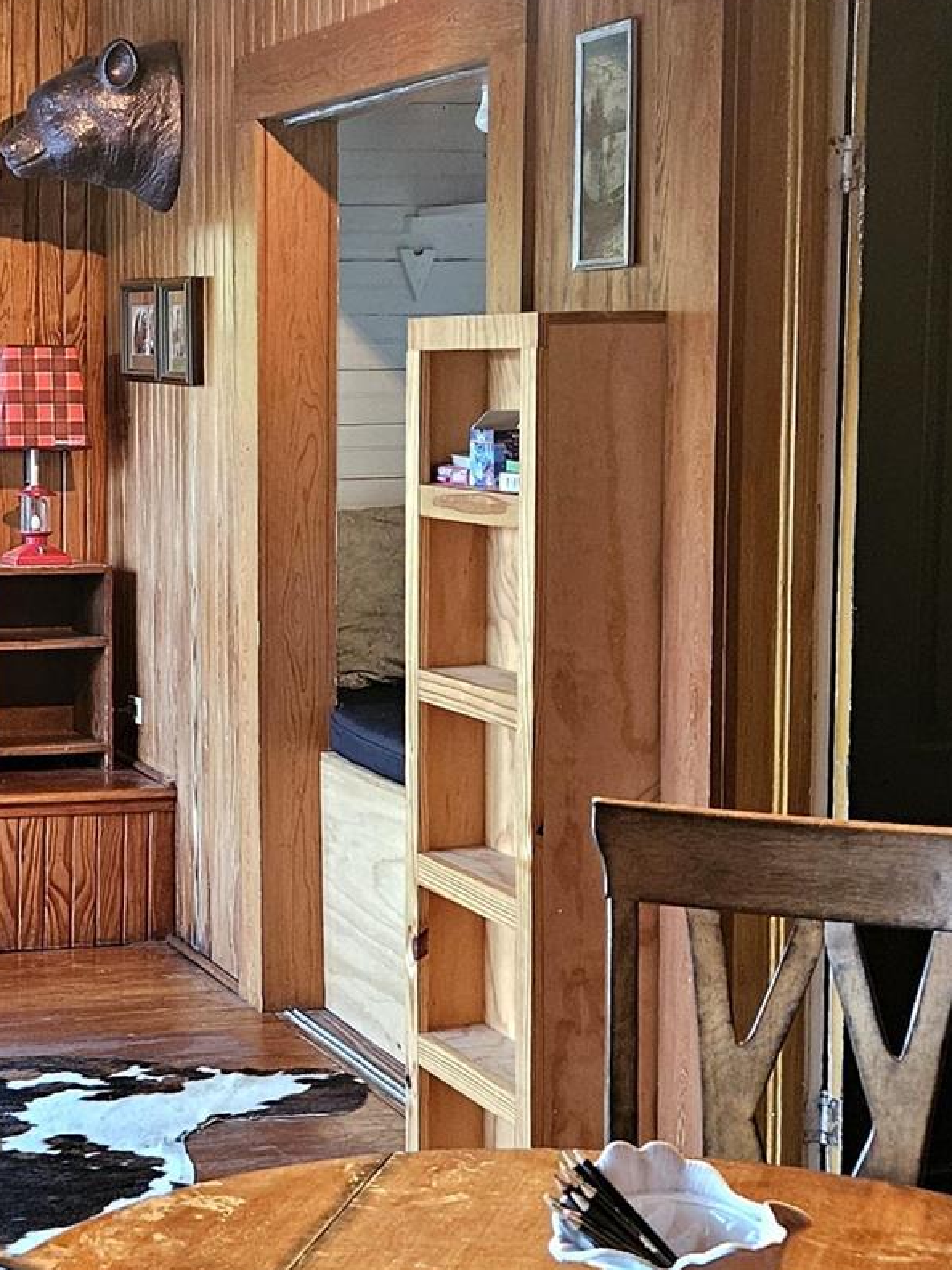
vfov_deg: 29.0
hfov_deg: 21.4
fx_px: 2457
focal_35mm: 67
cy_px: 594
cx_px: 61
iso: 640
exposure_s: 1/120
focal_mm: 5.4
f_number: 1.8
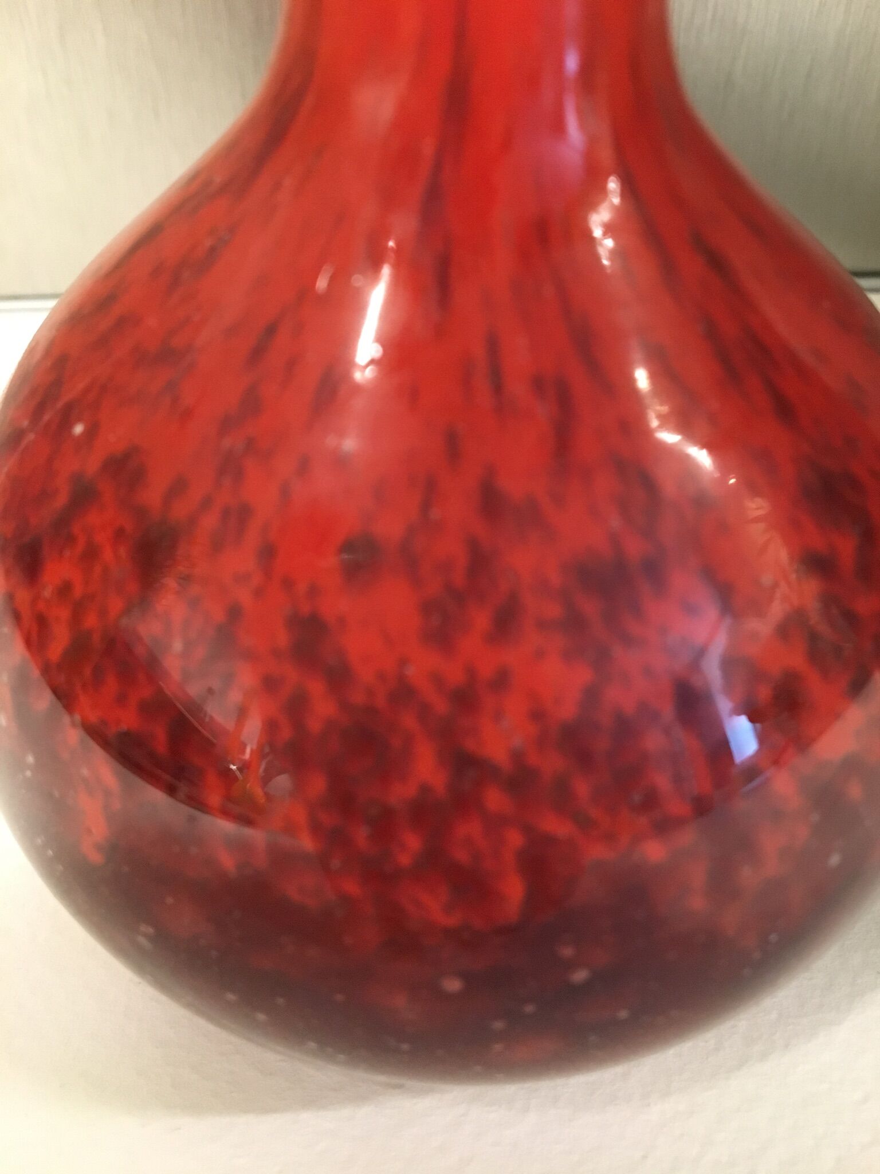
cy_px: 587
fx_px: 983
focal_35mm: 29
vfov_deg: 61.7
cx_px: 440
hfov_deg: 48.2
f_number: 2.2
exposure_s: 1/25
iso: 200
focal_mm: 4.15
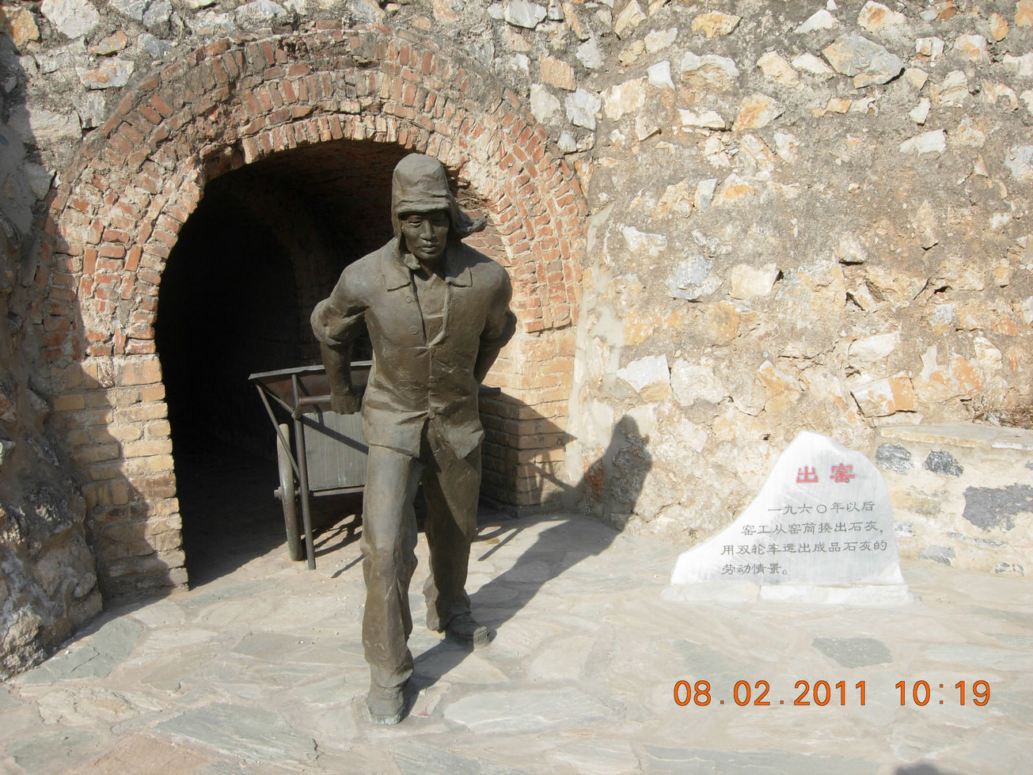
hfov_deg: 51.4
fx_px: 1074
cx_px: 516
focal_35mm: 36
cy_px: 388
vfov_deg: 39.7
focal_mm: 7.5
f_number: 5.4
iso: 50
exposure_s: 1/228
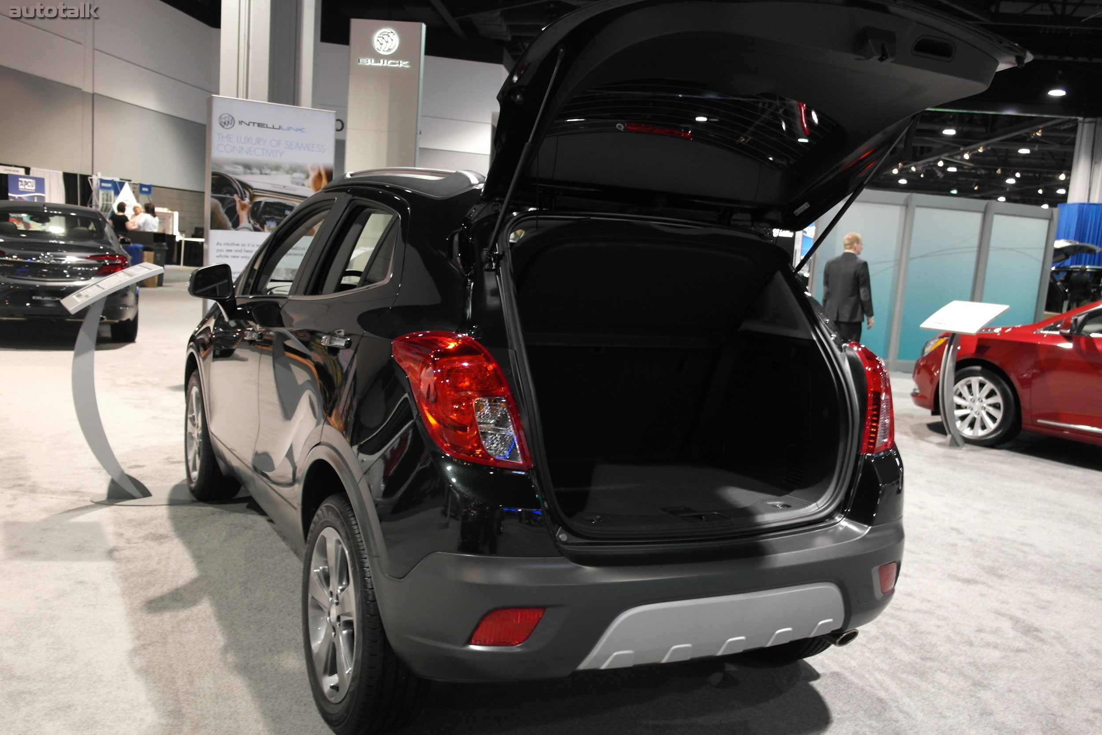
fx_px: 918
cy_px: 368
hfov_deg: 61.9
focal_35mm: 30
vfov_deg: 43.6
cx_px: 551
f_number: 3.5
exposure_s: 1/20
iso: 800
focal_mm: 20
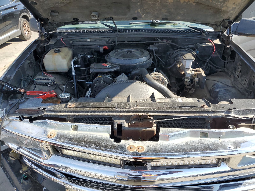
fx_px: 192
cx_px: 128
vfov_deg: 53.1
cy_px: 96
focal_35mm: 26
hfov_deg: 67.3
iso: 50
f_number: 1.5
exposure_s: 1/909
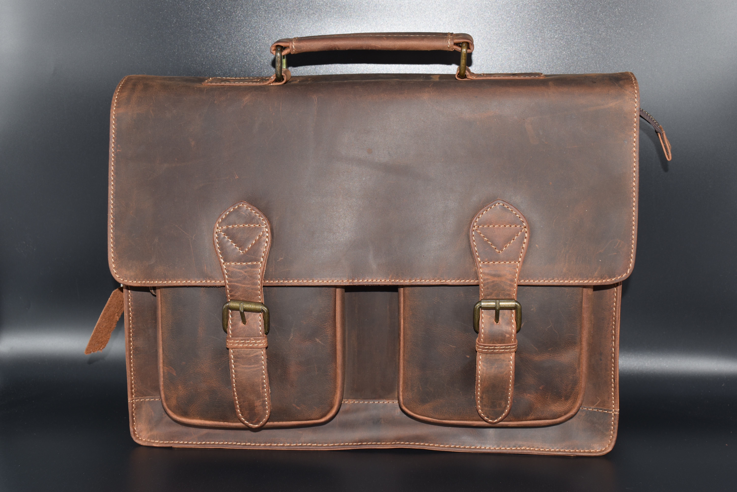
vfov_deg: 28.9
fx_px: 952
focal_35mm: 46
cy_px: 246
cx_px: 368
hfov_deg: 42.3
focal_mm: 31
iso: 100
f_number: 8
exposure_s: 1/60
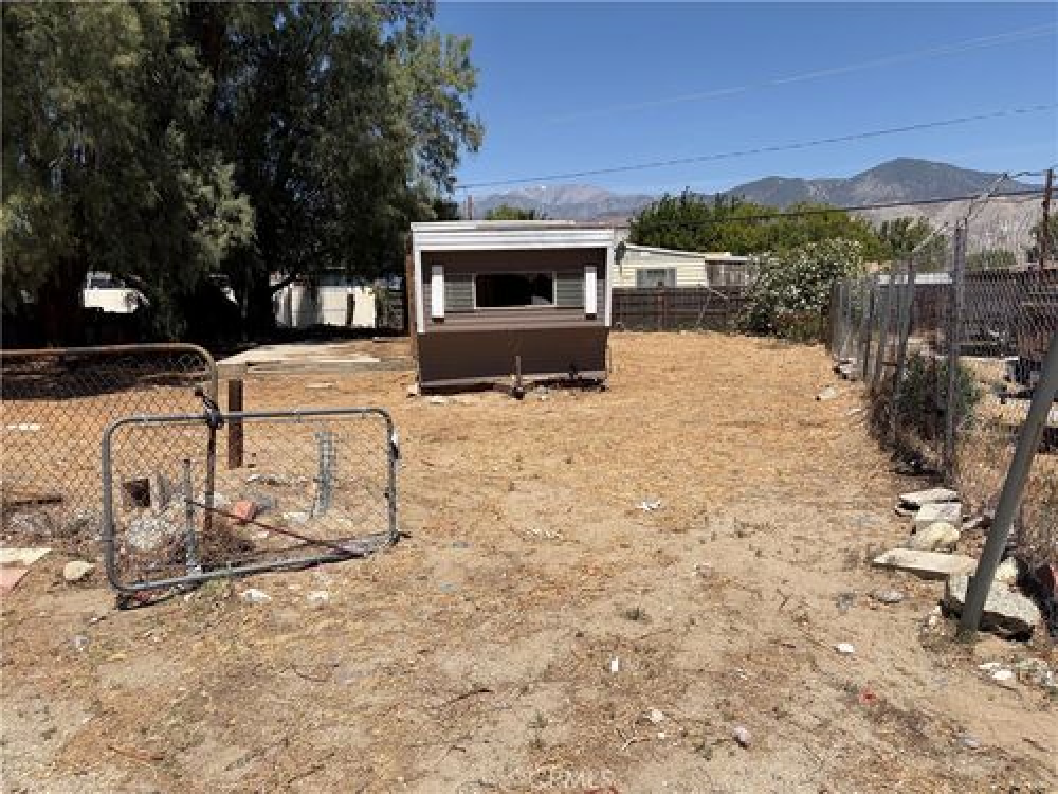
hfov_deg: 67.3
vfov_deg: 53.1
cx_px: 529
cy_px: 397
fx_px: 795
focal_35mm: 26
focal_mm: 5.96
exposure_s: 1/7813
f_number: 1.6
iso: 64
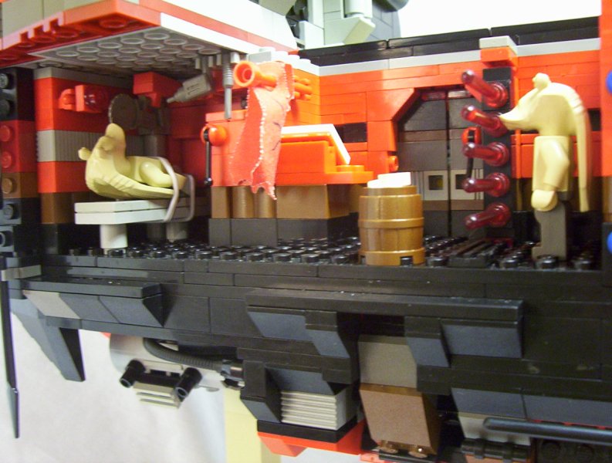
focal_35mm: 43
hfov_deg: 43.7
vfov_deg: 33.8
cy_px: 232
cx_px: 306
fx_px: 763
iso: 200
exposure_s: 1/8
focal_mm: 5.77
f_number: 2.73
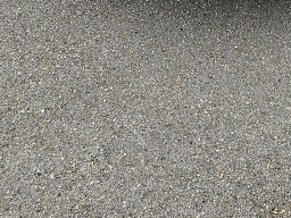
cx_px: 234
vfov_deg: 11.1
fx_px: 967
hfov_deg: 17.0
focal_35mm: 115
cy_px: -278
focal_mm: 5.4
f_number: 1.8
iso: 25
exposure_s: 1/260
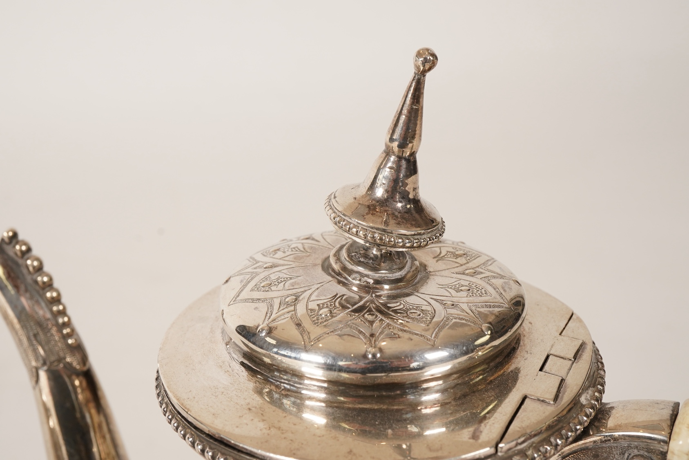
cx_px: 344
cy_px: 230
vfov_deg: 29.9
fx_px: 861
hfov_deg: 43.6
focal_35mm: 45
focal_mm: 30
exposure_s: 1/125
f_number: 11
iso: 500
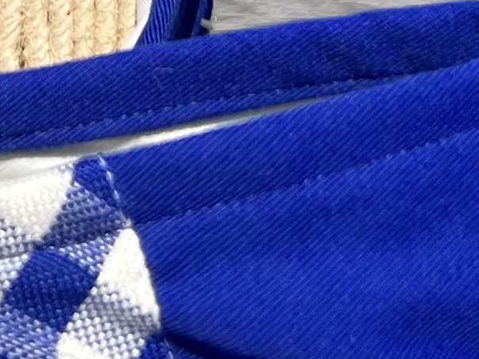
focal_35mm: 173
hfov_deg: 11.2
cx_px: -113
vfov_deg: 8.1
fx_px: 2393
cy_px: -392
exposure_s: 1/5319
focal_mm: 5.7
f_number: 1.5
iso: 50
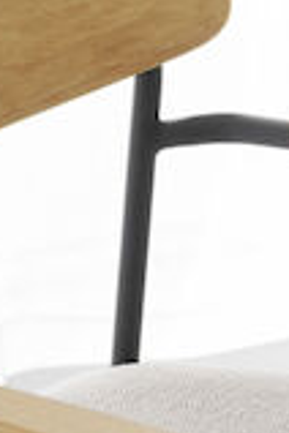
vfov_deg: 6.4
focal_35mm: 320
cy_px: 270
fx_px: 3853
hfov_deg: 4.3
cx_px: 323
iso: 250
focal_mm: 51
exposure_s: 1/4
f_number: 7.1
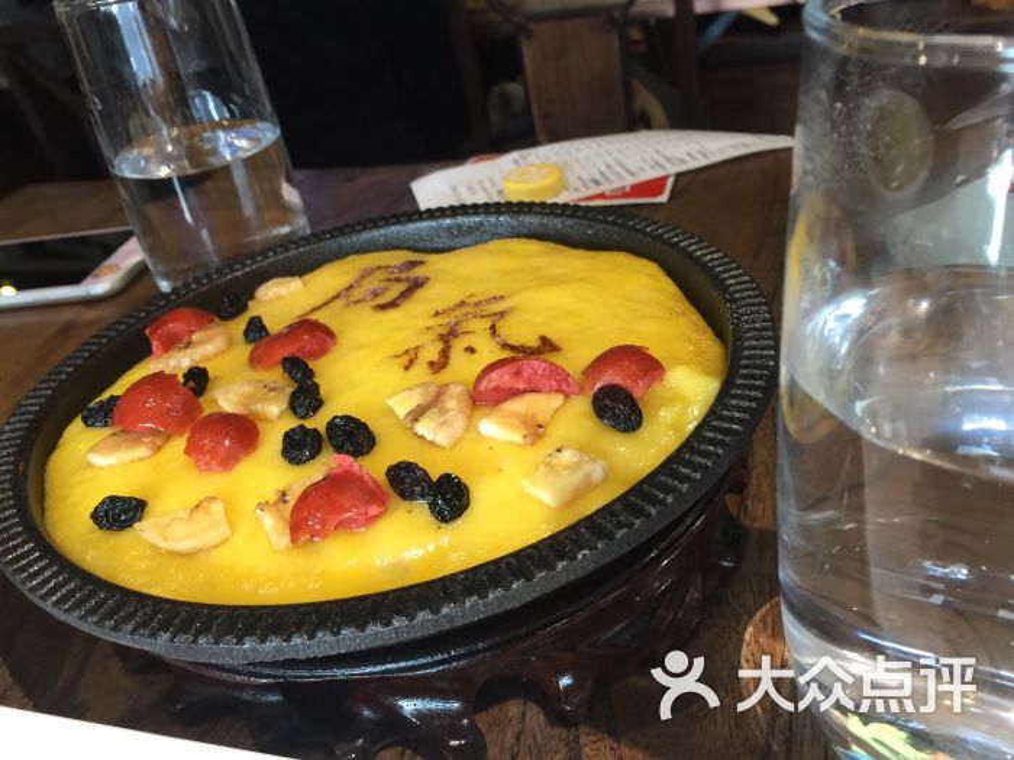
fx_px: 849
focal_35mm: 29
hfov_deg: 61.7
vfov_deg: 48.2
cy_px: 380
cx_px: 507
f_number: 2.2
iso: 64
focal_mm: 4.15
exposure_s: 1/33
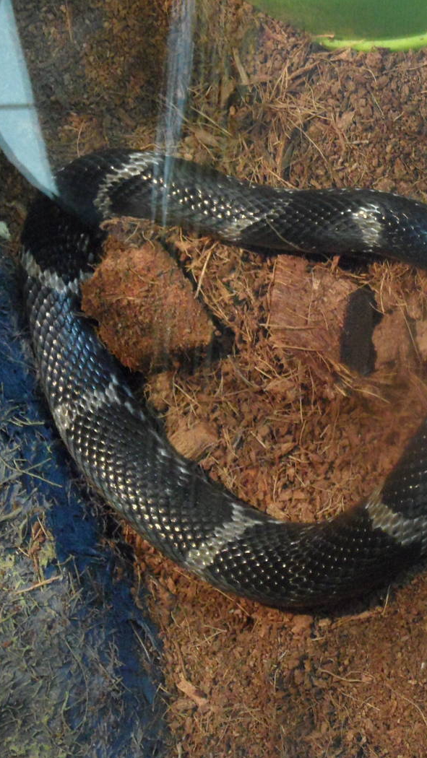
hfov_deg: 14.3
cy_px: 363
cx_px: 467
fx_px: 1670
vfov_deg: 25.6
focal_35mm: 83
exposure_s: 1/6
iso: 400
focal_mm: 8.2
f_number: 3.8
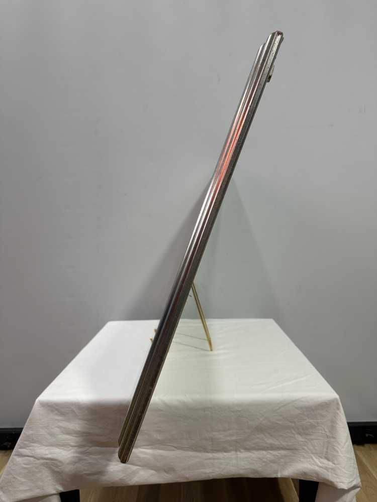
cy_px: 251
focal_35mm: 24
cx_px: 188
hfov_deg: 56.8
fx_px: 349
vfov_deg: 71.6
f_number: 1.8
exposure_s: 1/100
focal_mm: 6.9
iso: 160
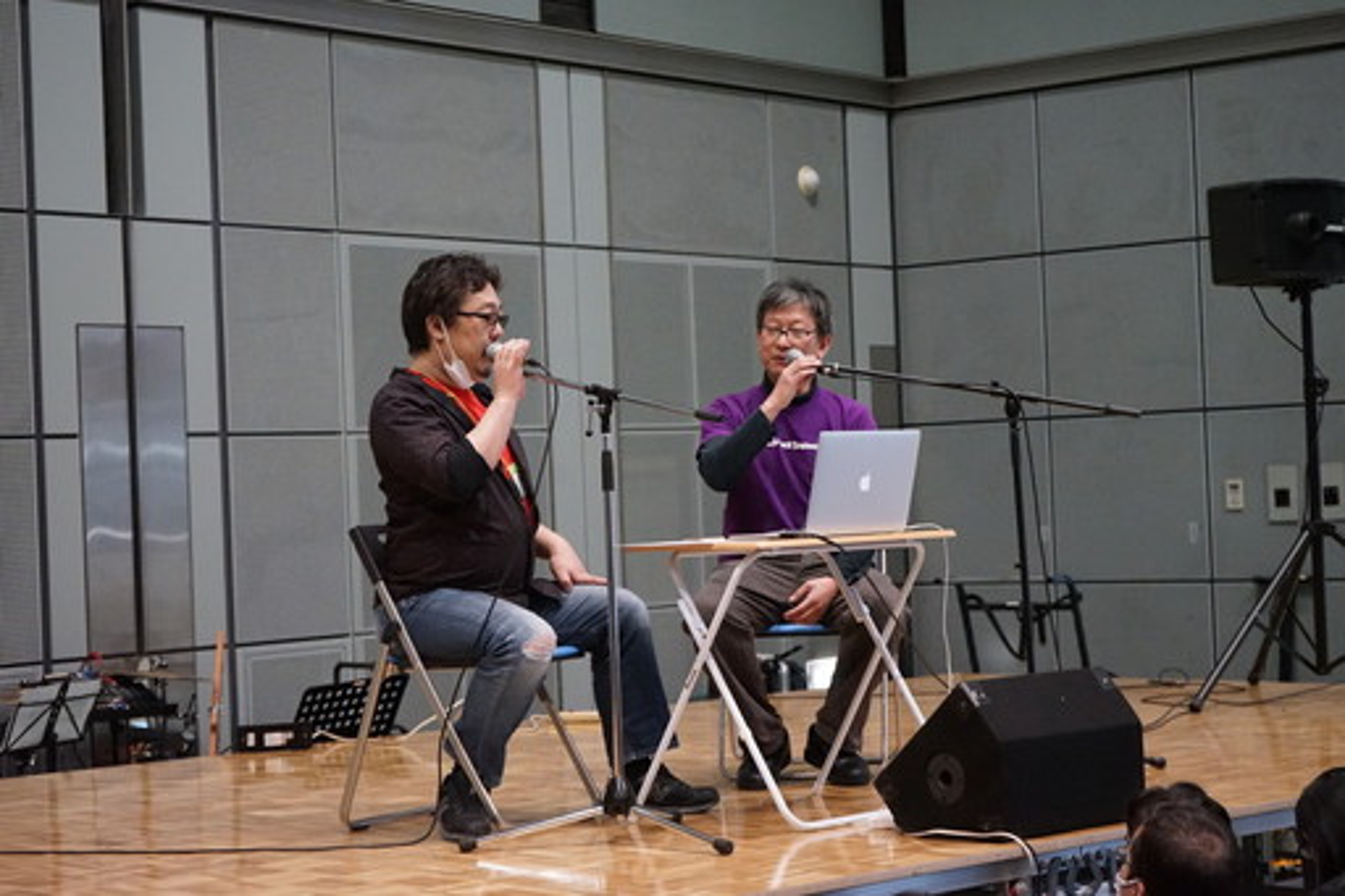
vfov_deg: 19.4
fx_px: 2614
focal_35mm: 70
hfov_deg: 28.9
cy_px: 448
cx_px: 672
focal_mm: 70
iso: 6400
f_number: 5.6
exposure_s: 1/160
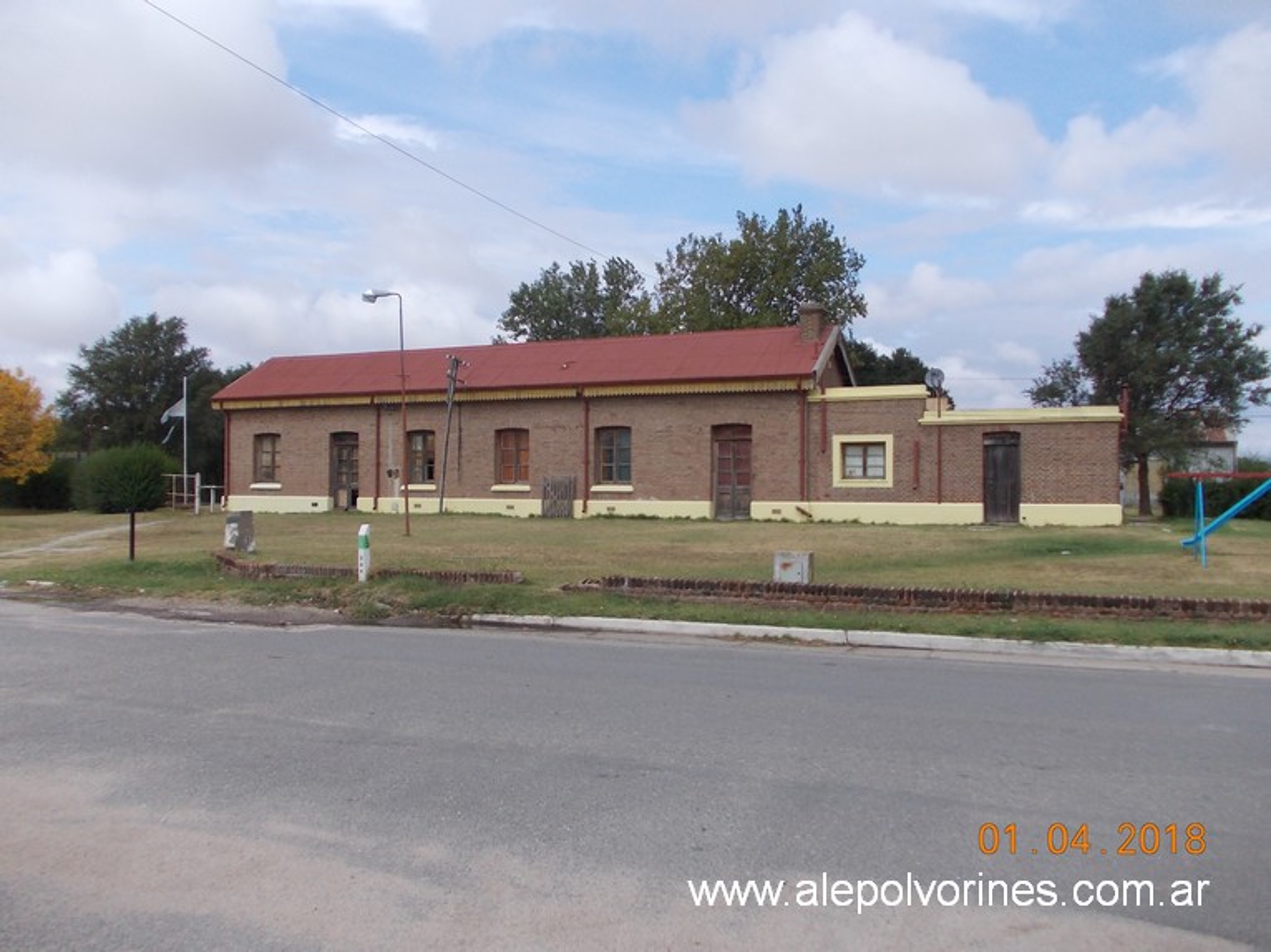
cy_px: 476
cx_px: 636
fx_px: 1028
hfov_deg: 63.5
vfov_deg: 49.7
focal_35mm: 28
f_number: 5.4
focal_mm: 4
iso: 80
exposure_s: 1/250
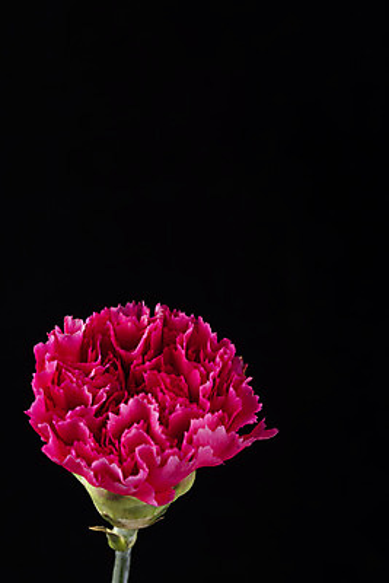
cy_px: 292
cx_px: 194
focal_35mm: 105
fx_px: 1700
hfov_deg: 13.1
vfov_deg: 19.4
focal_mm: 105
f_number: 14
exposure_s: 1/125
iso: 100
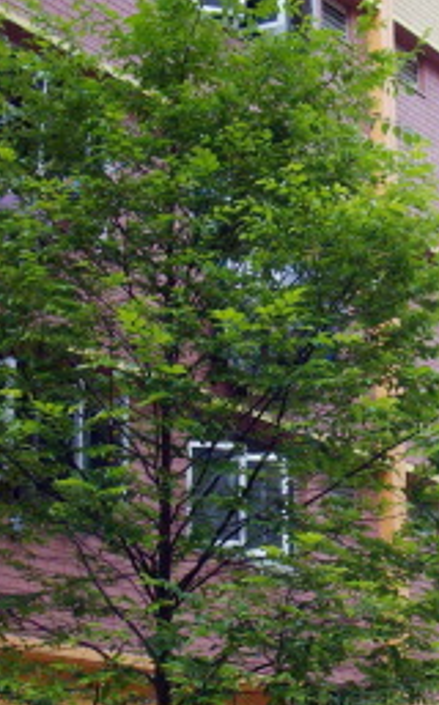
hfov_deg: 15.1
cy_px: 431
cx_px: 494
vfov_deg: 24.6
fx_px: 1613
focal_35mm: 84
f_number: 2.8
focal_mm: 6.2
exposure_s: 1/125
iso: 145
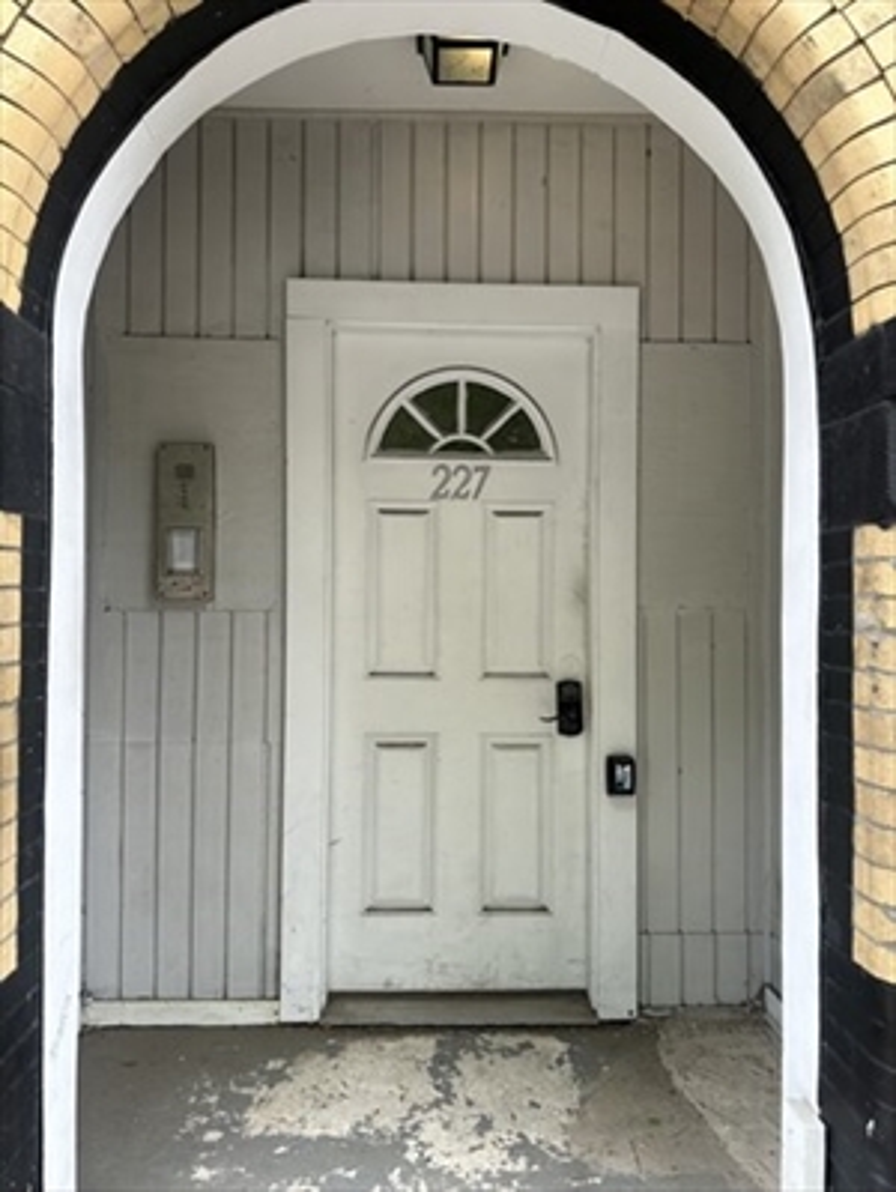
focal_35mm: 24
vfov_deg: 71.5
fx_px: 827
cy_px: 596
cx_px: 448
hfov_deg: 56.9
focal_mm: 6.86
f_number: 1.78
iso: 80
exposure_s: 1/529
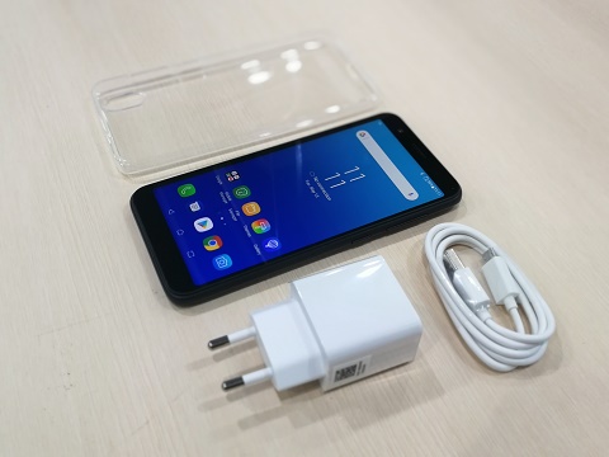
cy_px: 228
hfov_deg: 54.0
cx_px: 304
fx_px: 598
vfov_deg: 41.8
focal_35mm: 34
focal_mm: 3.95
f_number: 4
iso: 320
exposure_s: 1/25
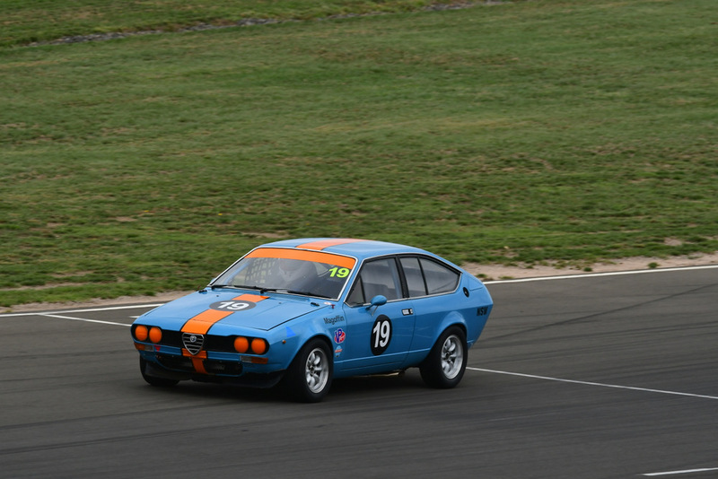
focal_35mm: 570
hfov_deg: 3.6
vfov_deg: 2.4
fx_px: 11372
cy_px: 240
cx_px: 359
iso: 320
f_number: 10
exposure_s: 1/640
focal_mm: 380
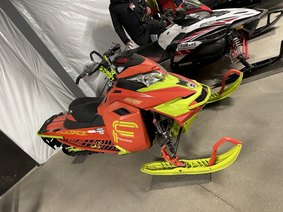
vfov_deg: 53.1
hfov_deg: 67.3
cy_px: 106
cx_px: 142
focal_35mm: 26
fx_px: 213
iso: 400
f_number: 1.5
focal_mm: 5.7
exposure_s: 1/40
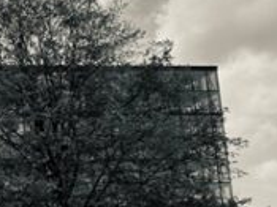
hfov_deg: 18.2
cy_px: 158
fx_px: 768
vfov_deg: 15.3
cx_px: -141
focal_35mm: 96
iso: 20
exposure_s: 1/3040
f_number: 1.8
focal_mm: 3.99
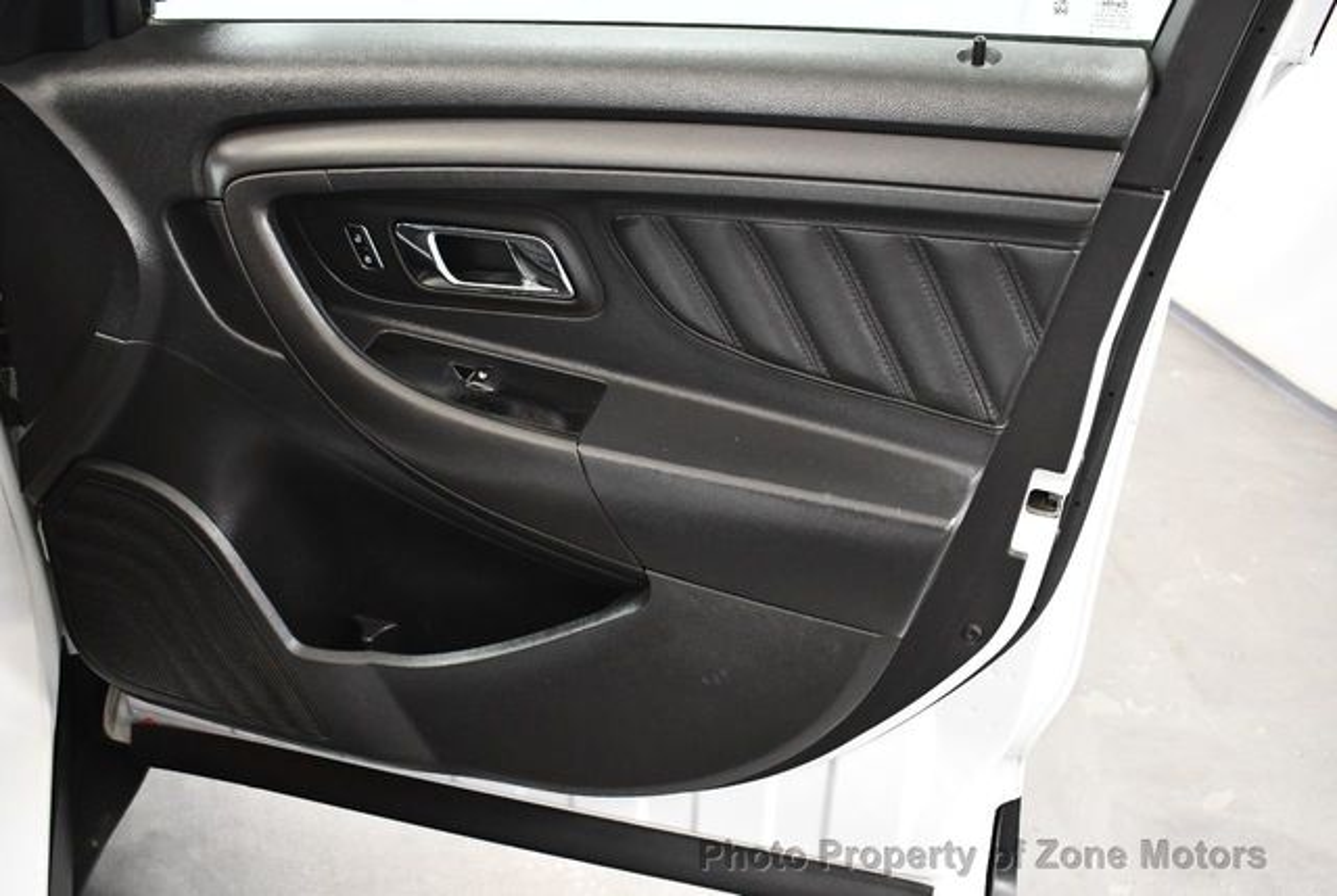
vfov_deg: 37.0
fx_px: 1339
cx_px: 668
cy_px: 448
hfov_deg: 53.1
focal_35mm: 36
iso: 3200
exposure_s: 1/100
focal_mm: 18
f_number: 3.5
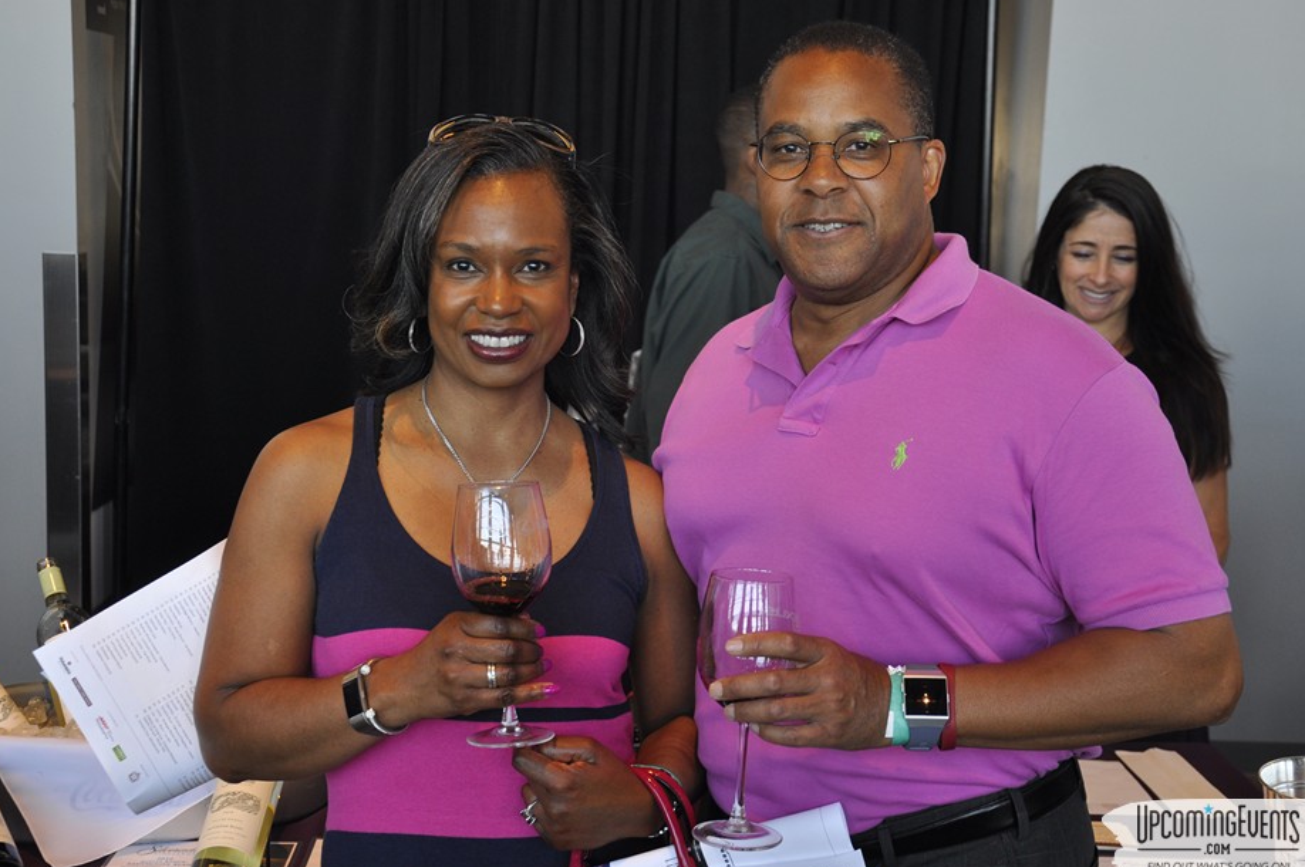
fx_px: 1774
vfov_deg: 27.5
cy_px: 404
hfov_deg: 40.4
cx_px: 631
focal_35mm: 49
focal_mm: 30
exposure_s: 1/60
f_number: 5
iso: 400
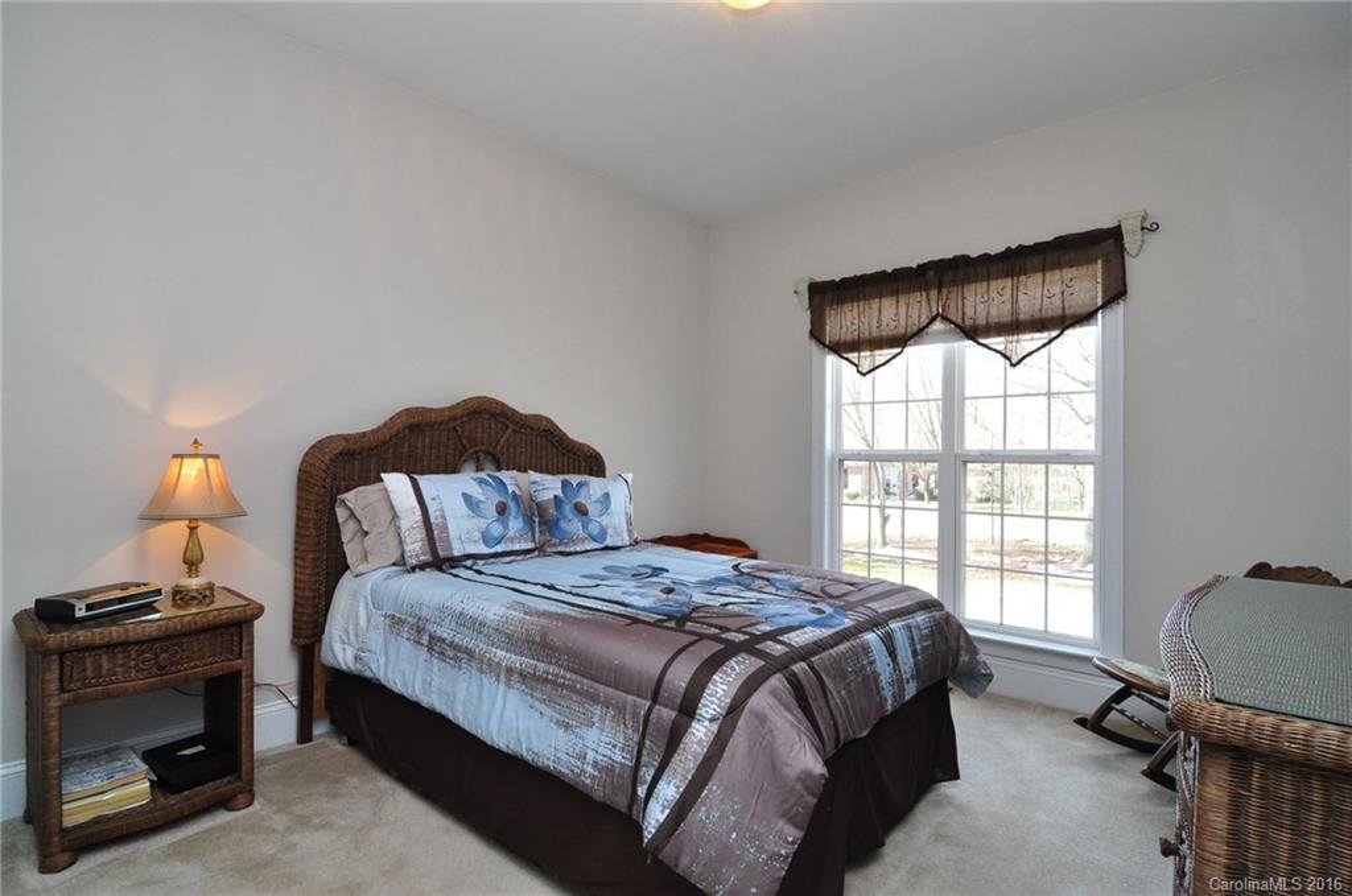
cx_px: 676
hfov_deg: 95.1
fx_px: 619
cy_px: 448
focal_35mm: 16
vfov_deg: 71.9
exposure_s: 1/60
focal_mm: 11
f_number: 8
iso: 800
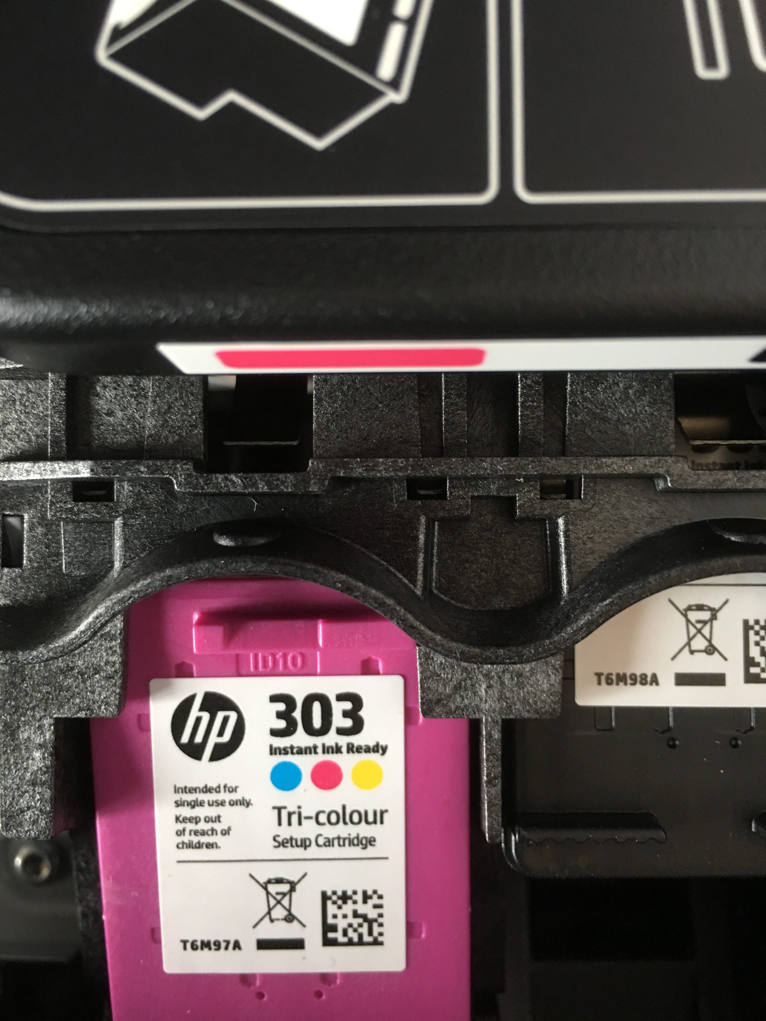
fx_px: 856
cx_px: 383
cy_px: 510
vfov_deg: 61.7
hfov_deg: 48.2
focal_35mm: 29
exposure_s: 1/17
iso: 100
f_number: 2.2
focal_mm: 4.15
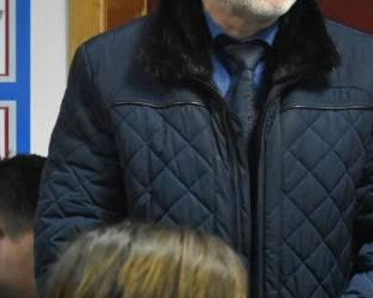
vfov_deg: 6.9
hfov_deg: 8.7
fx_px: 2462
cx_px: 190
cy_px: 138
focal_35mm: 223
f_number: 4.8
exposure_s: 1/60
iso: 6400
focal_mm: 48
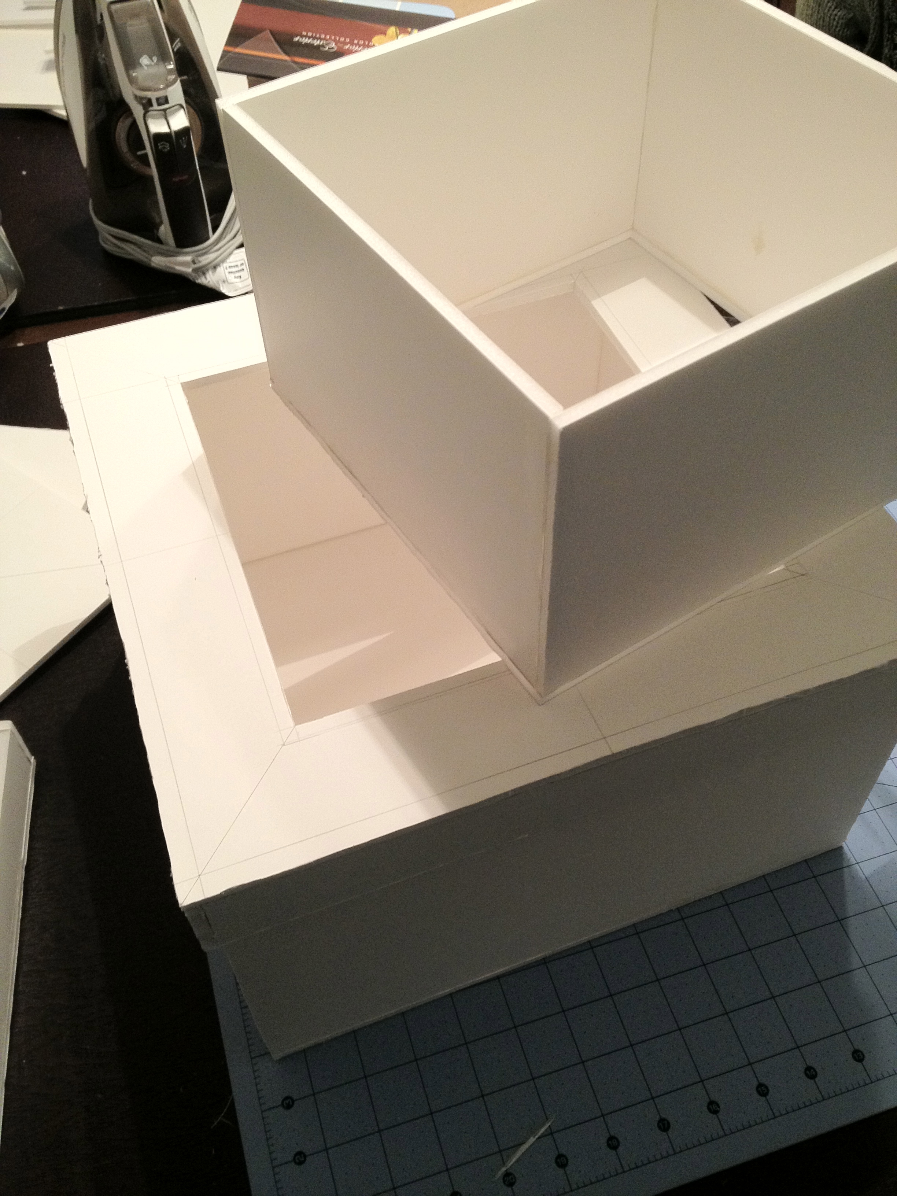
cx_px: 448
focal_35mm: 35
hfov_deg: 40.7
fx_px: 1209
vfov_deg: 52.6
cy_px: 598
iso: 160
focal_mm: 4.28
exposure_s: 1/20
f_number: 2.4
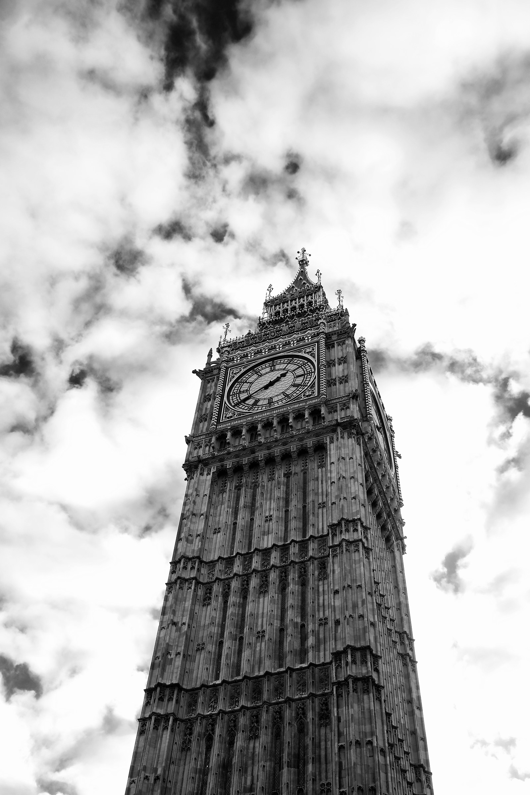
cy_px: 398
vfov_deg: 53.1
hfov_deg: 36.9
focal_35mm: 36
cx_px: 265
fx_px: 795
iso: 200
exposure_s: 1/80
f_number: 8
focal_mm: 24
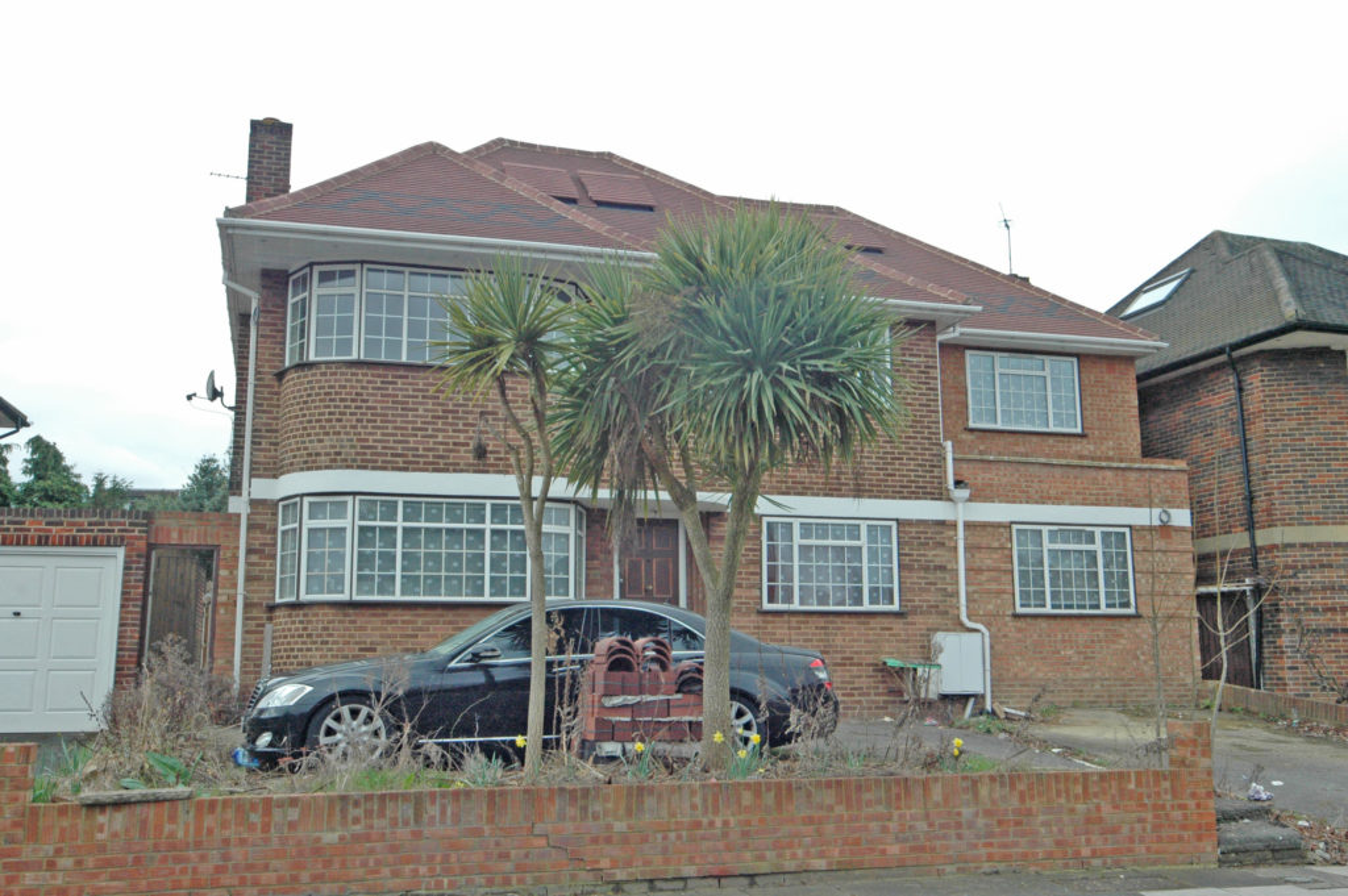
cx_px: 674
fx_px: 1347
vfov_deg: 36.8
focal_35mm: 36
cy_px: 448
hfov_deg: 53.2
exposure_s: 1/400
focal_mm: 24
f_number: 10
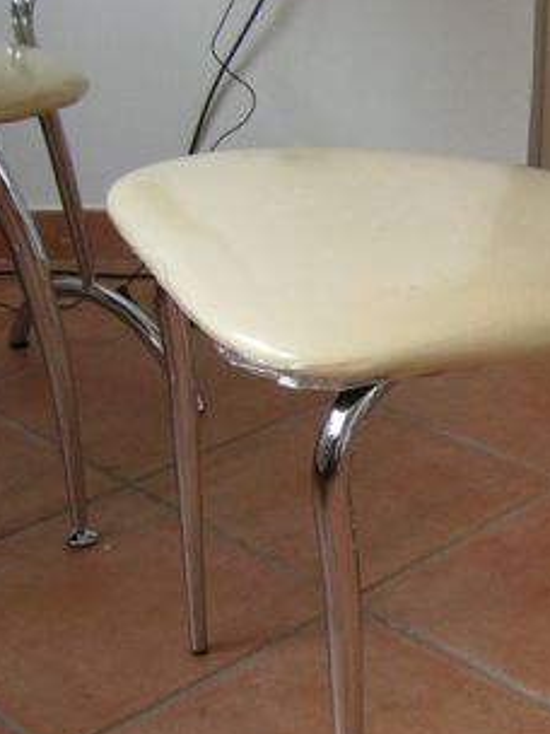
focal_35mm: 71
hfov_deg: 20.3
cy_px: 254
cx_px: 490
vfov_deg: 27.3
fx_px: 1504
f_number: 2.6
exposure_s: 1/35.8
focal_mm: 4.7
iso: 50
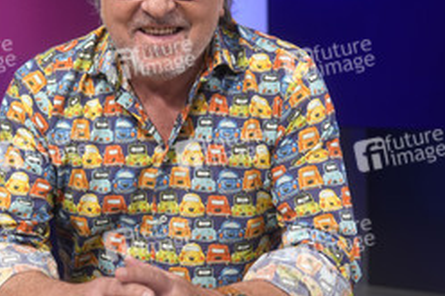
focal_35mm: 82
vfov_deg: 16.6
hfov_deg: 24.7
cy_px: 106
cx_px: 173
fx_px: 1013
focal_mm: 30
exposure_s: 1/250
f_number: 2.2
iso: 640
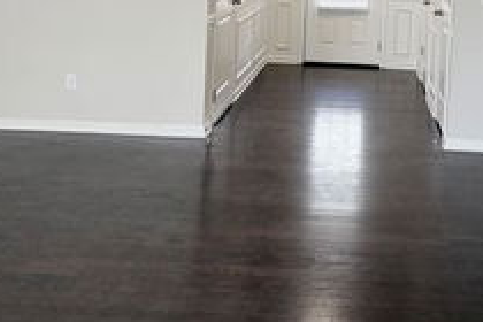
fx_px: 738
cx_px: 365
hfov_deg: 35.4
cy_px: -18
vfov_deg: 23.3
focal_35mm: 55
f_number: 1.6
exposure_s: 1/120
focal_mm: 5.96
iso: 250
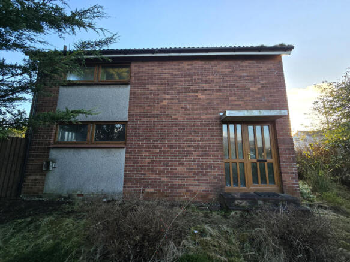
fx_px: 131
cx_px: 175
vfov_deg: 89.9
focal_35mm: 13
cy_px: 131
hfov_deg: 106.2
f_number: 2.2
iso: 50
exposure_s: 1/185
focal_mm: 2.2
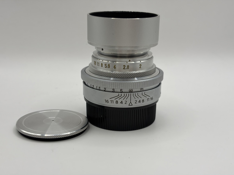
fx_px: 352
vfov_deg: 28.0
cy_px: 88
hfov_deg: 36.8
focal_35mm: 52
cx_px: 117
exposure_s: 1/303
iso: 32
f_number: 1.6
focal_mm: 5.96
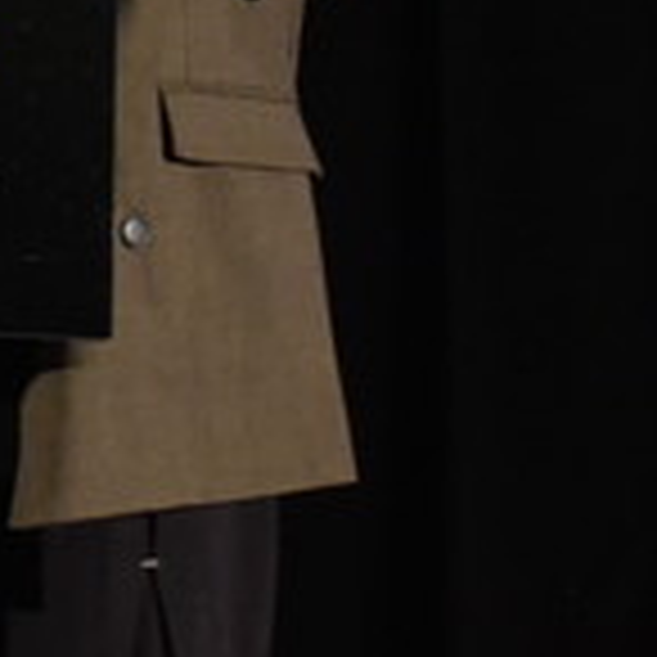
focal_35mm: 292
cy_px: 40
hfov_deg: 5.8
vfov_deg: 6.0
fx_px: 6270
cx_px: -832
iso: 5000
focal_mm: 50
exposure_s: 1/200
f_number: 4.5
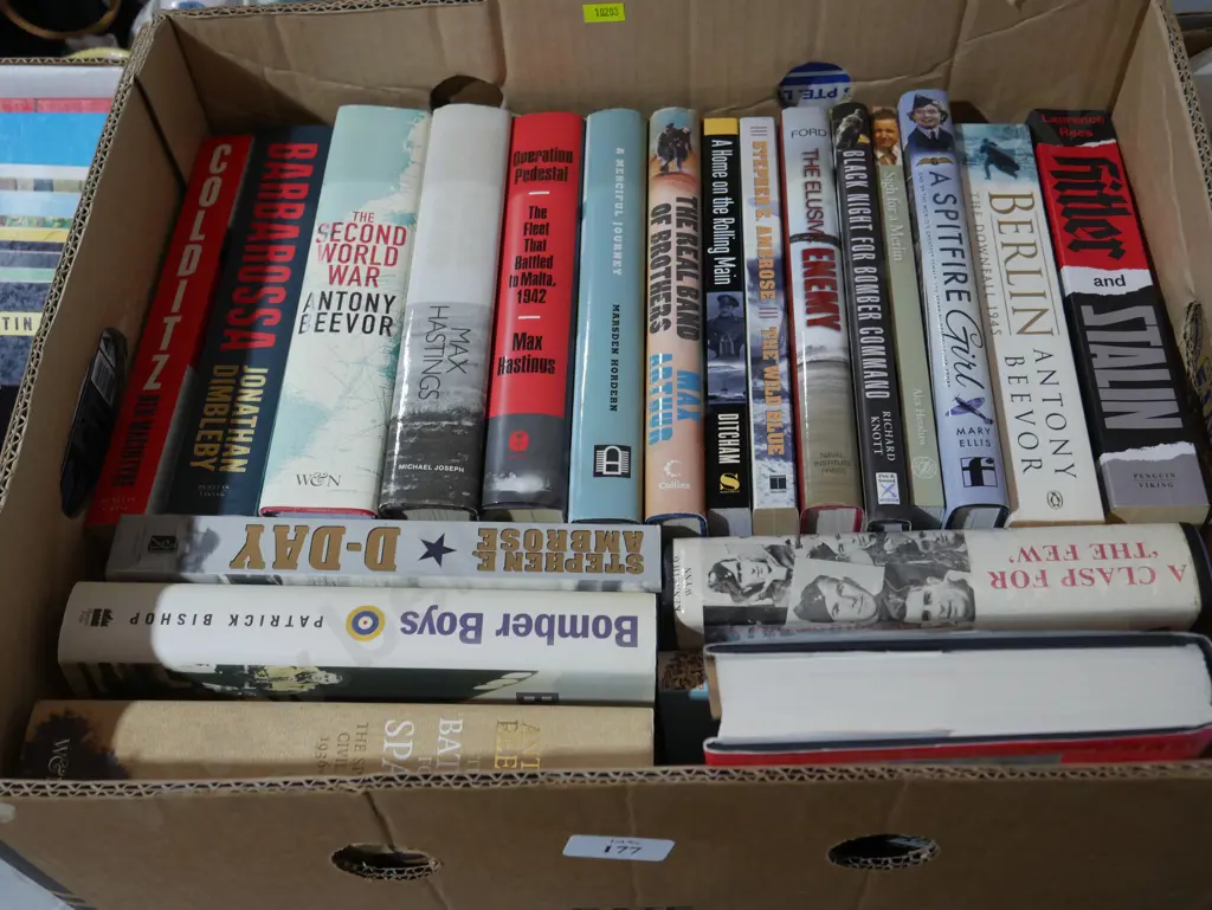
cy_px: 455
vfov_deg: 37.8
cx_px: 606
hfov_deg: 49.0
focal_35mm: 38
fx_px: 1331
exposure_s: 1/60
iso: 500
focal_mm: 19
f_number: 4.1
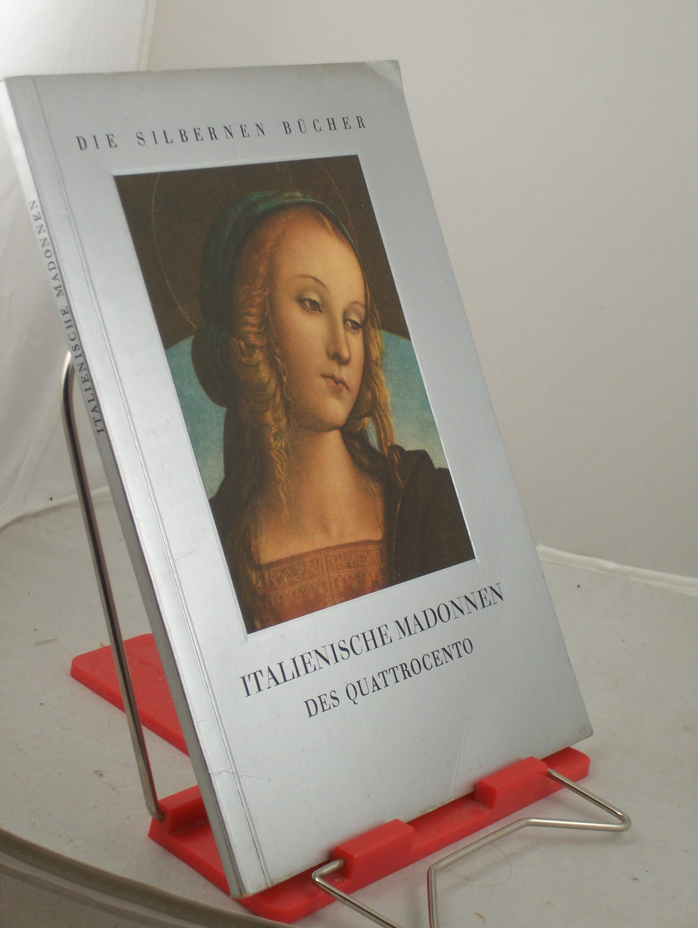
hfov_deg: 18.0
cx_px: 349
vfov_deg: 23.8
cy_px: 464
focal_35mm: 82
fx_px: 2202
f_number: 4
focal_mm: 13.6
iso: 100
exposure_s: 1/80
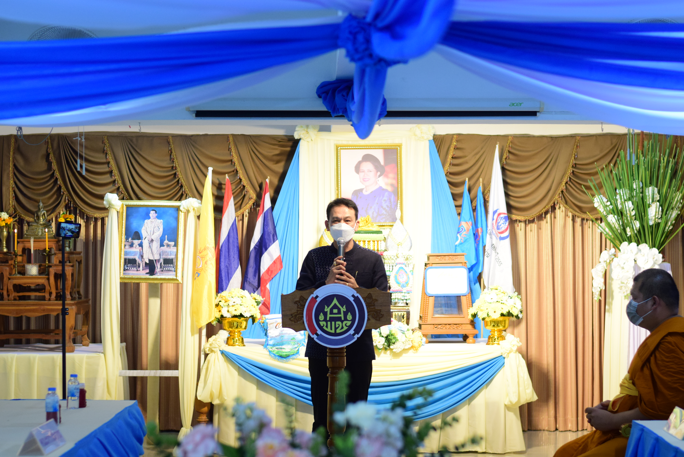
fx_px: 1425
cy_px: 228
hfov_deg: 27.0
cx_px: 342
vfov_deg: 18.2
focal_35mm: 75
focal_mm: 50
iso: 1000
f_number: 2.8
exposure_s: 1/200
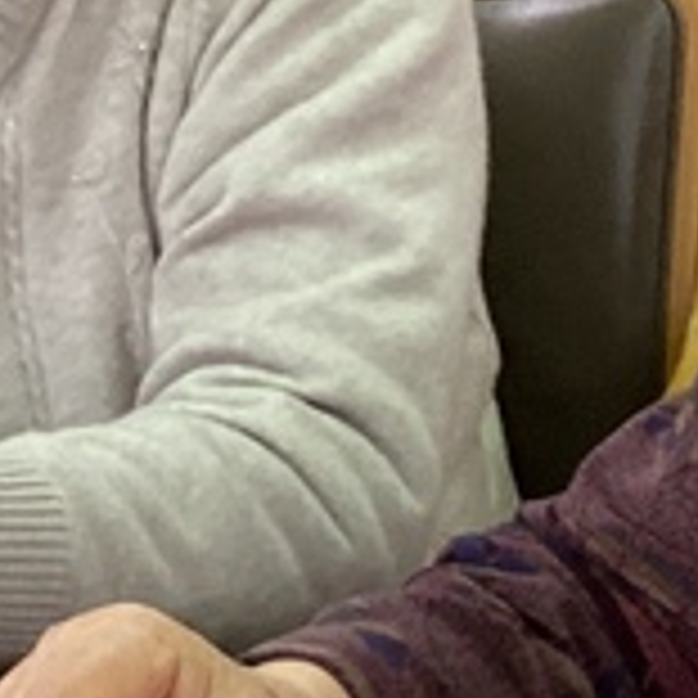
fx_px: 4038
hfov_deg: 9.9
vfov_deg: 9.9
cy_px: 522
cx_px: 270
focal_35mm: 177
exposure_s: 1/60
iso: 320
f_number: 2.4
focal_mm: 3.3
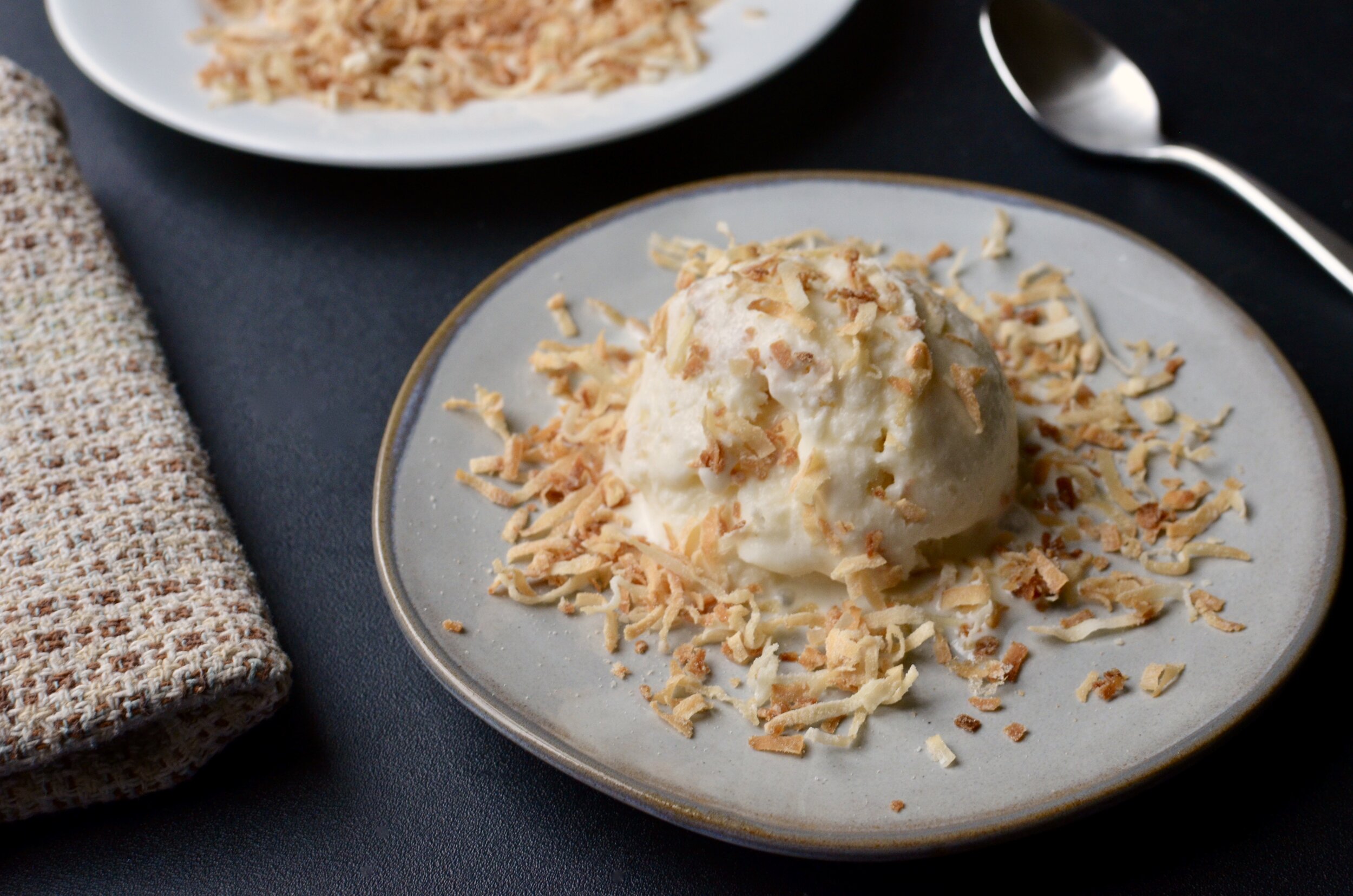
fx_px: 1969
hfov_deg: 37.9
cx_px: 676
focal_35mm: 52
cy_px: 448
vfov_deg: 25.6
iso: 800
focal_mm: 35
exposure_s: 1/20
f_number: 6.3
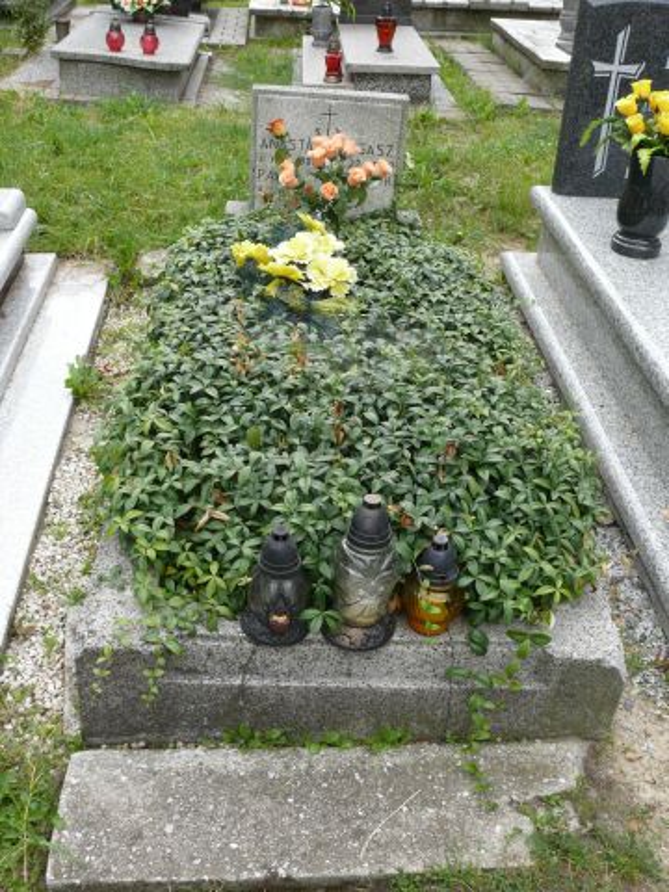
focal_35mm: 35
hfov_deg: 40.7
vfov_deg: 52.6
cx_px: 334
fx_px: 902
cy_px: 446
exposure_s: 1/125
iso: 100
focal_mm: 7.4
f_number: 4
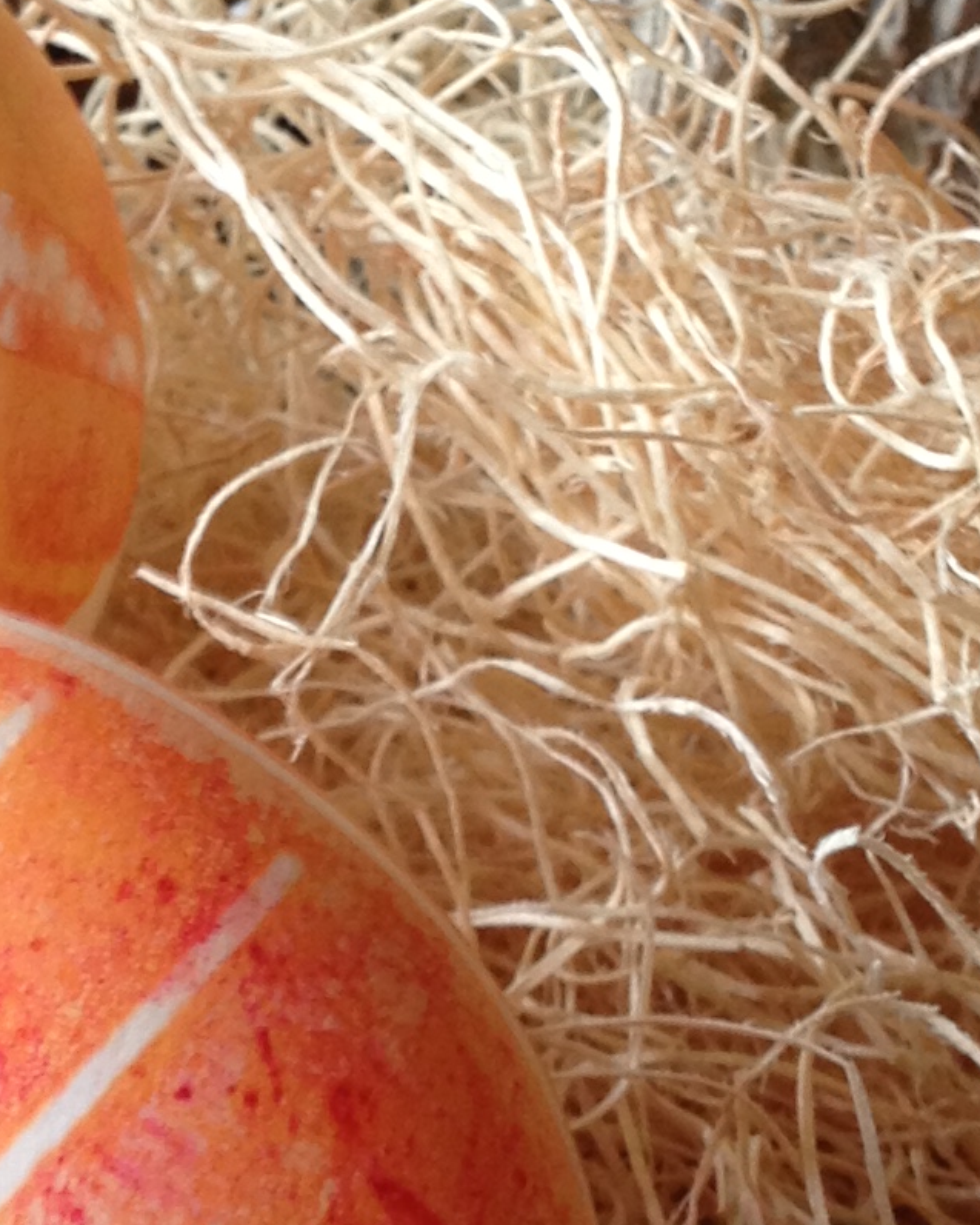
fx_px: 5075
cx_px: 200
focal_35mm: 140
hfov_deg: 11.0
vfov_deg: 13.8
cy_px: 571
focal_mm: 4.28
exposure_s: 1/20
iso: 80
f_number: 2.4
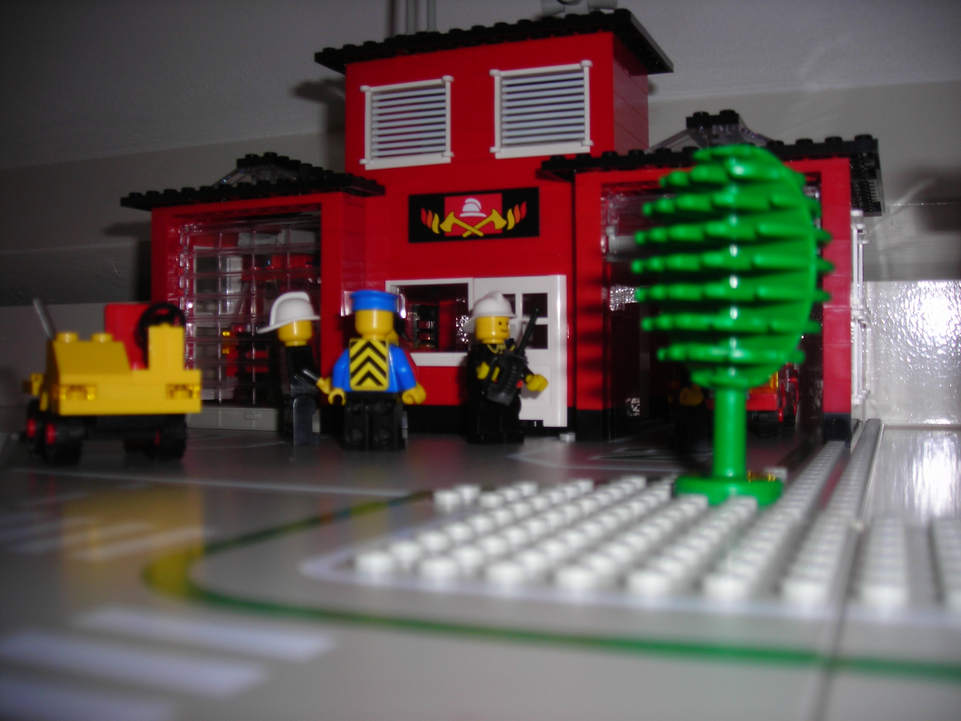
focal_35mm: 38
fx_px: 1055
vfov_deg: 37.7
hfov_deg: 49.0
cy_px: 360
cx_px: 480
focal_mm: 6.3
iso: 50
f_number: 6.4
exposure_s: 1/60.1
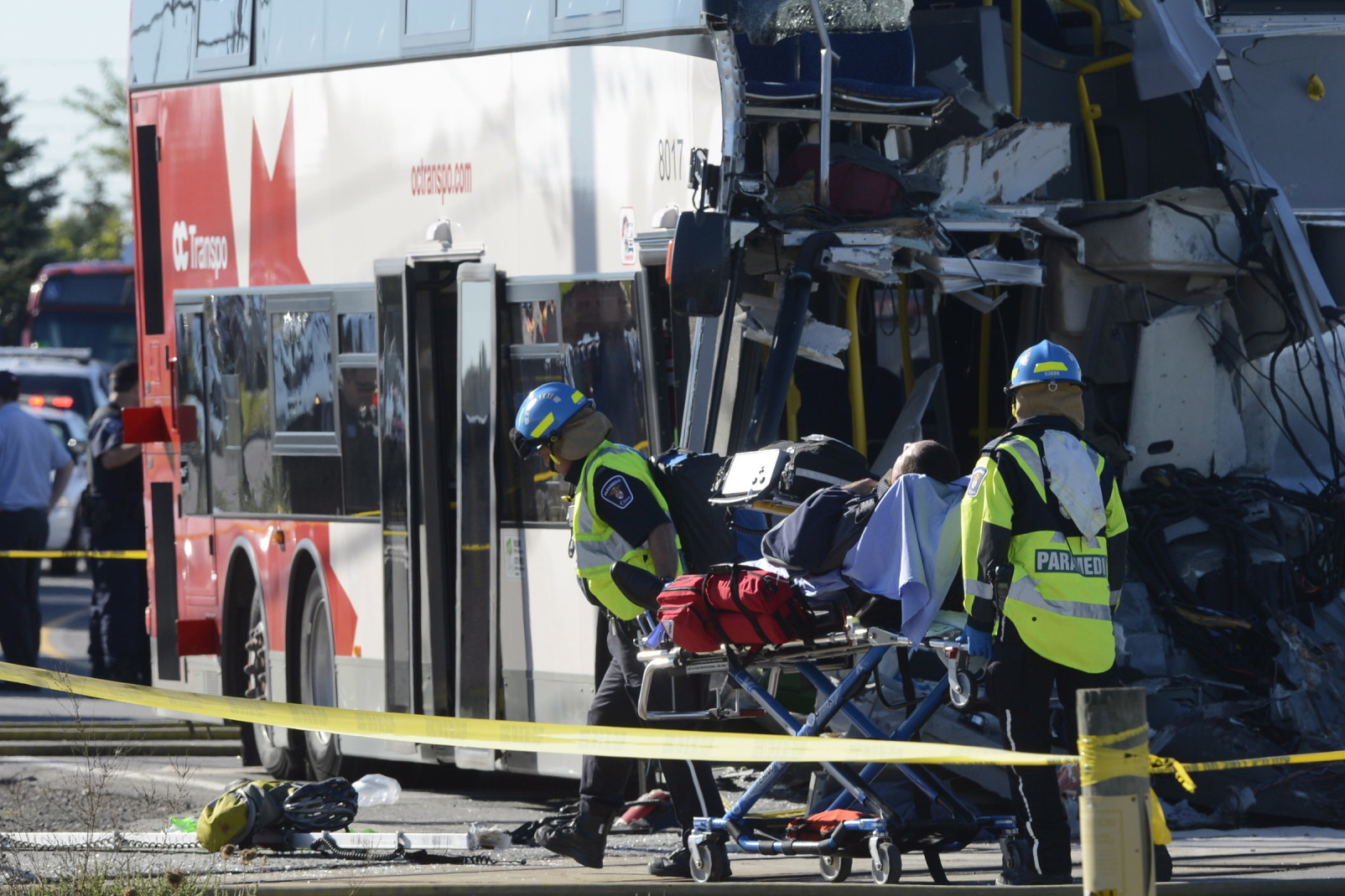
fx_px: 13971
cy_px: 419
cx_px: 797
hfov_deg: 5.5
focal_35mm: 374
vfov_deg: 3.7
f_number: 10
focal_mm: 300
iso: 250
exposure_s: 1/500
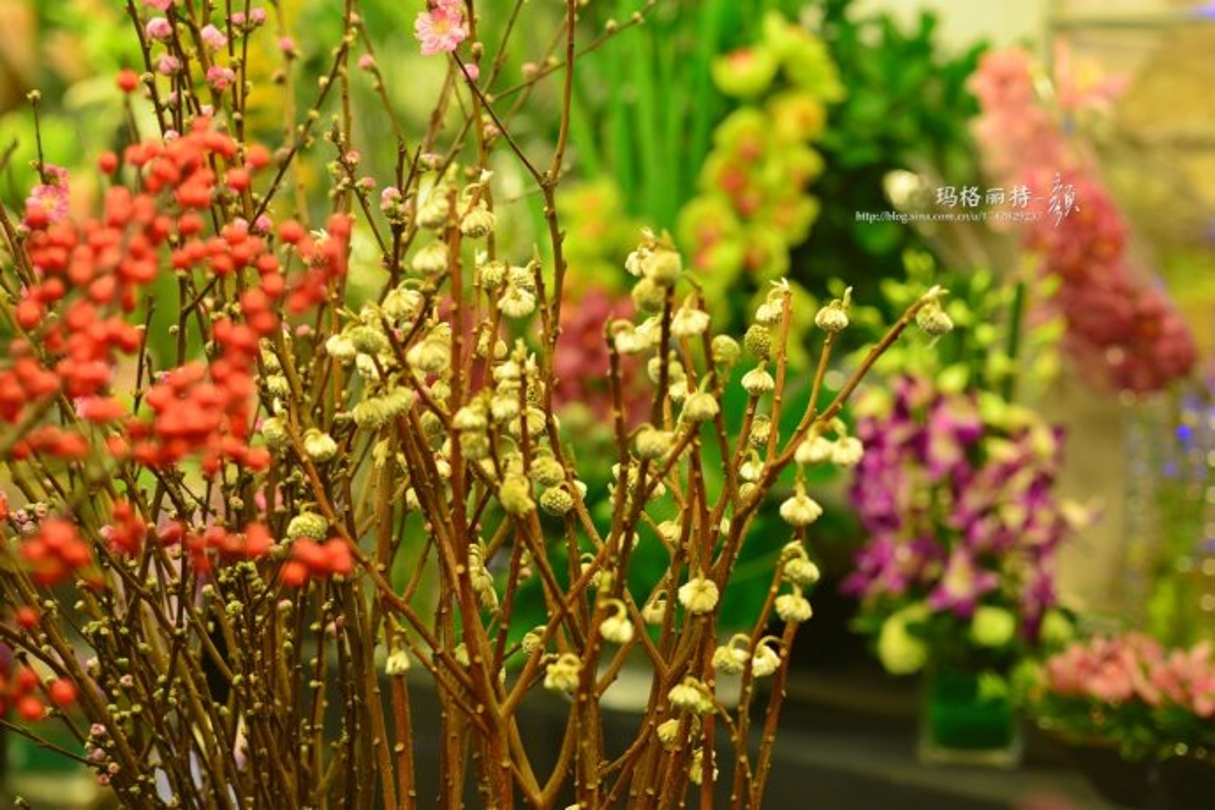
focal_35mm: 105
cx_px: 608
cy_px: 405
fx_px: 3543
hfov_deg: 19.5
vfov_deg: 13.0
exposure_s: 1/60
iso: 640
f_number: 4
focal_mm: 105
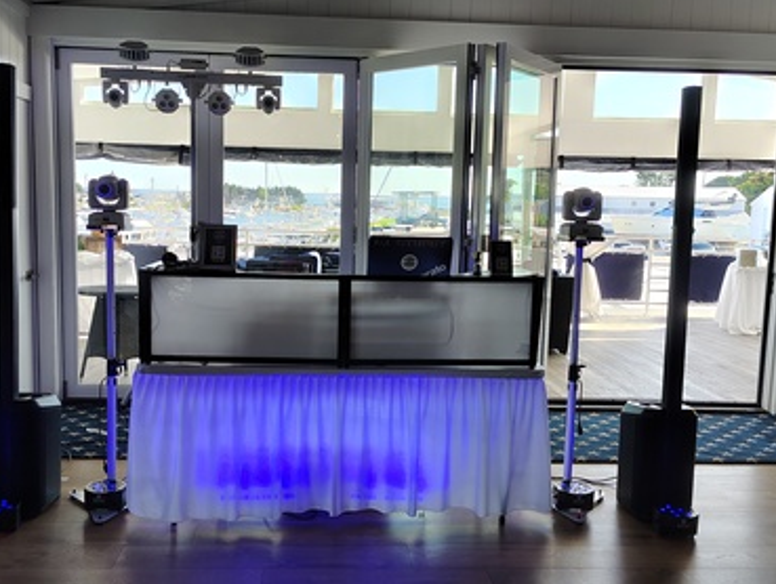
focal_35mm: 39
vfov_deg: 36.9
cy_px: 307
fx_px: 876
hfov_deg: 47.8
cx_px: 372
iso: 234
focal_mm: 5.56
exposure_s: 1/120
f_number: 1.8
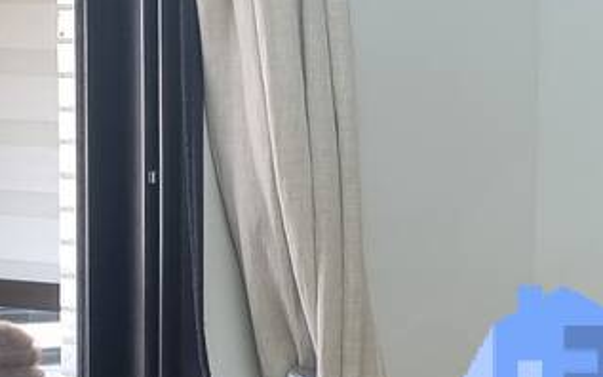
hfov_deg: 15.4
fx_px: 2054
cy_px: 398
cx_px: 909
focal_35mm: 125
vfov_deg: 10.4
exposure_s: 1/120
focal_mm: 5.4
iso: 250
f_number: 1.8
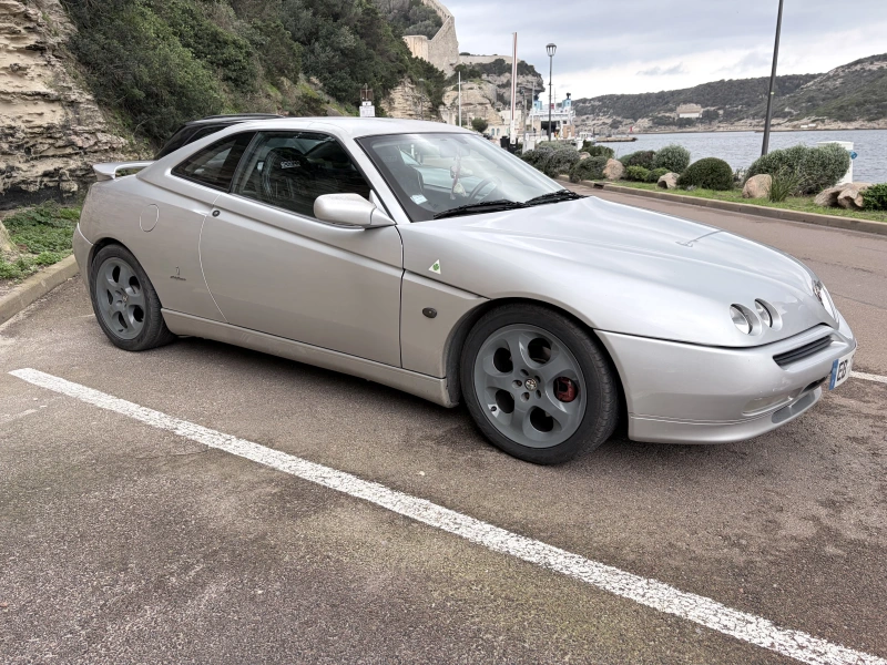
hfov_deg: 67.3
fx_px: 666
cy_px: 332
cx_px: 444
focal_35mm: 26
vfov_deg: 53.1
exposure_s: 1/430
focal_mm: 5.96
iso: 50
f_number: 1.6
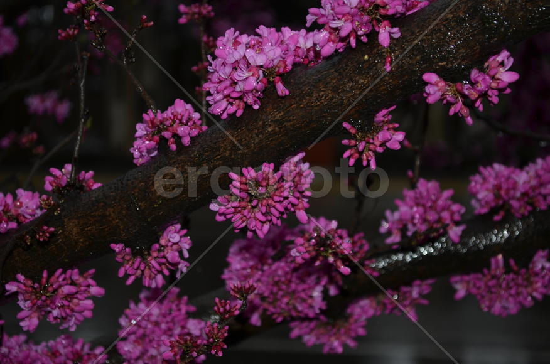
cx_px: 275
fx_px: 1258
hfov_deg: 24.7
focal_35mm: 82
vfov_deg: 16.5
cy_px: 182
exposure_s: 1/125
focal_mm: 55
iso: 200
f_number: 5.6
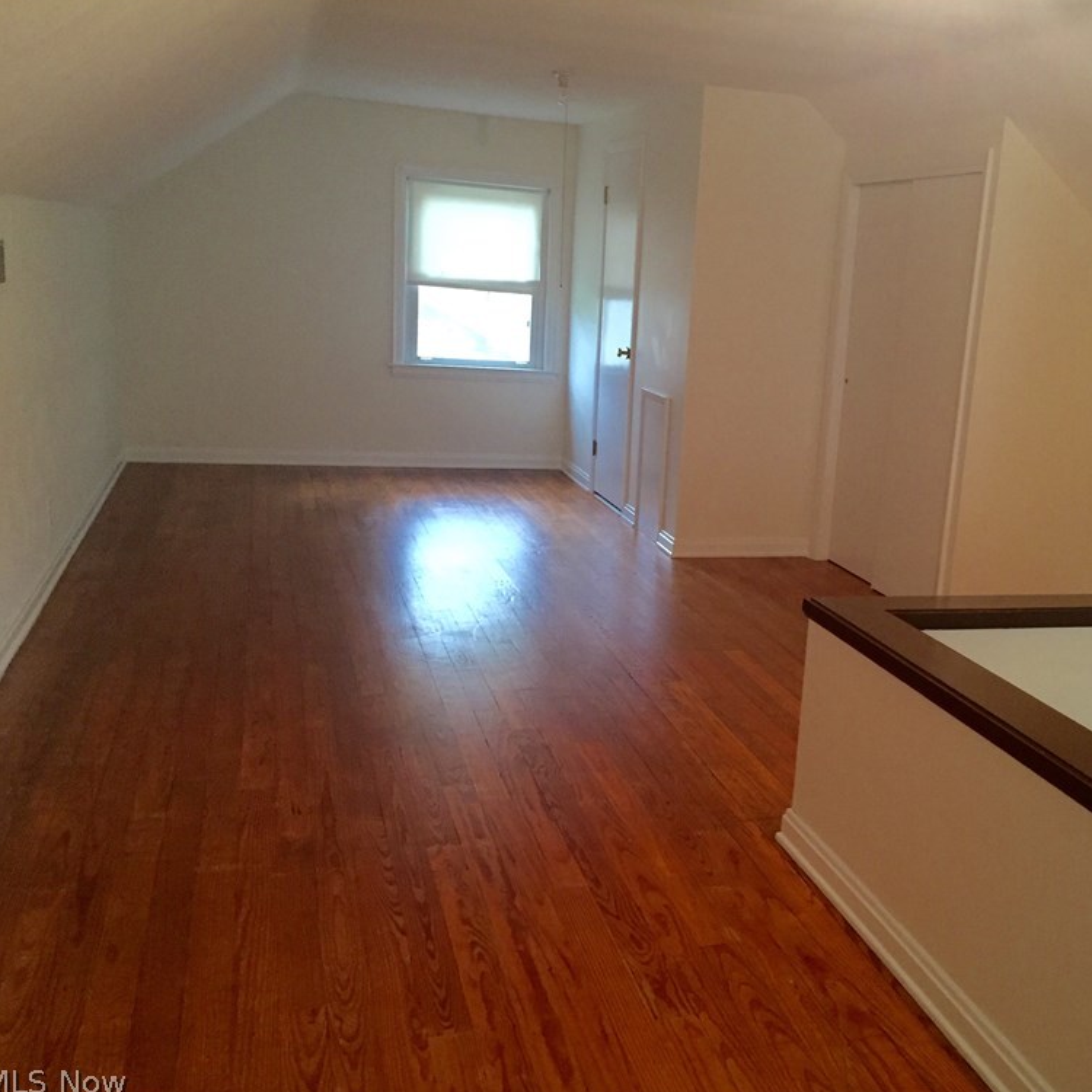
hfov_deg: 46.5
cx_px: 721
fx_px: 1249
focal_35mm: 35
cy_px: 547
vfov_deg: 47.2
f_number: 2.2
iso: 250
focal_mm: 4.15
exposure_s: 1/24
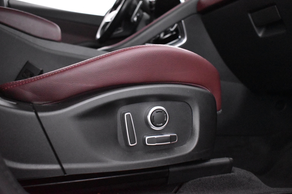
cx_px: 150
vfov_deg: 34.6
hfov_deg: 50.1
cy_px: 98
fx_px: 312
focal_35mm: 39
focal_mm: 25
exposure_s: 1/40
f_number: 4
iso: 9000
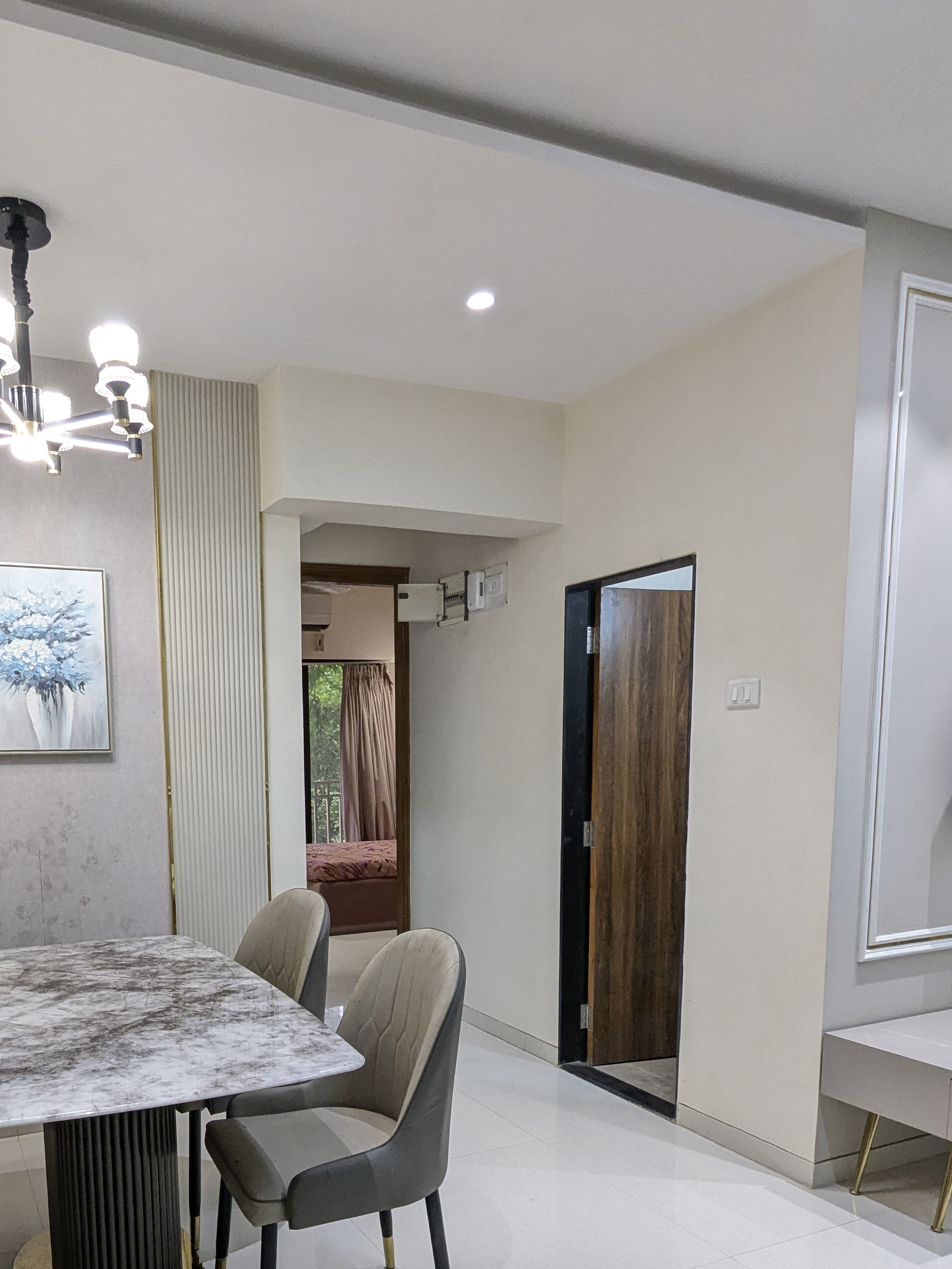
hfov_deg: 53.6
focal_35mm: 25
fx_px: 917
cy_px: 878
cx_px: 301
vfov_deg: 66.9
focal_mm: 2.35
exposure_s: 1/100
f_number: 2.2
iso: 244
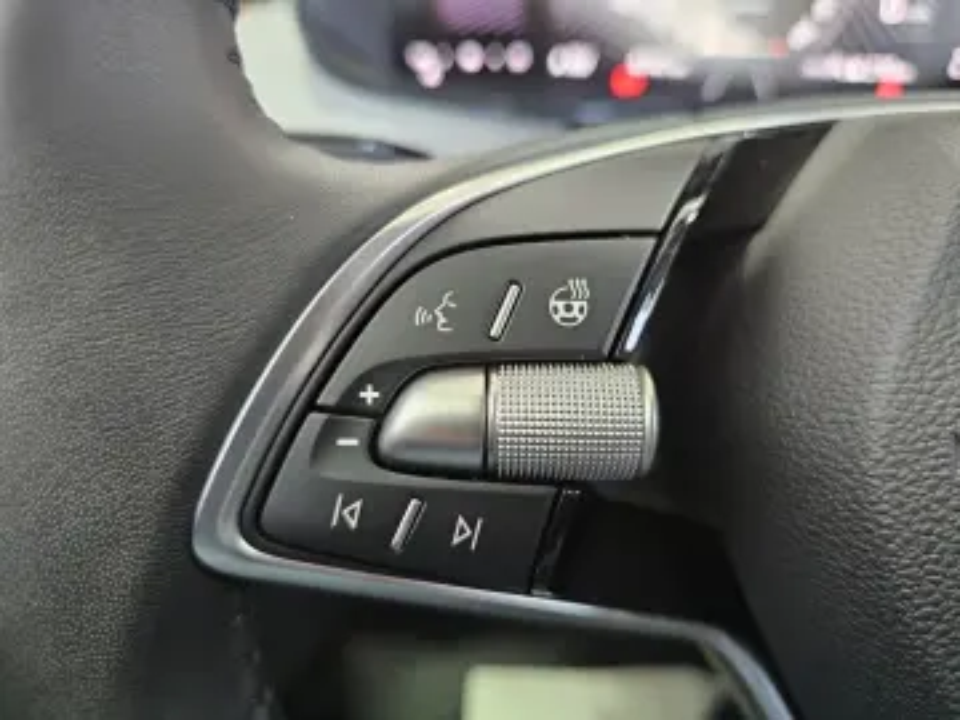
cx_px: 480
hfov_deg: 73.9
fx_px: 638
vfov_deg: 58.9
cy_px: 360
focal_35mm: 23
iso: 1000
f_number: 1.7
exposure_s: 1/100
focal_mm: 6.3
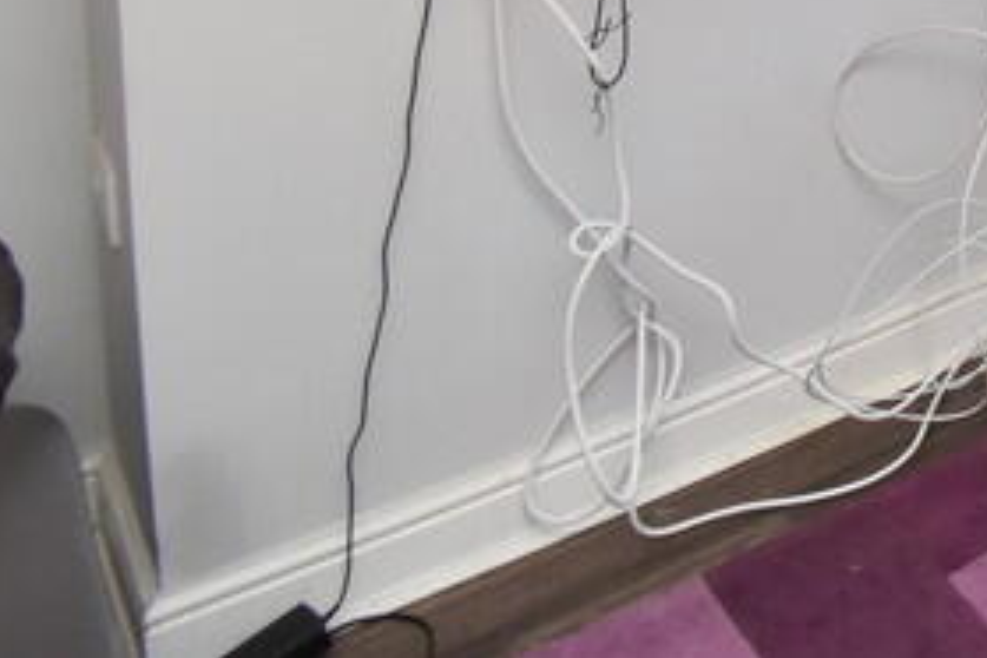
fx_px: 1508
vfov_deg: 18.7
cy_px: -547
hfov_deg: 22.9
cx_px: 1712
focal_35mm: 55
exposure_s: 1/60
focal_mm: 10
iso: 800
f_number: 7.1
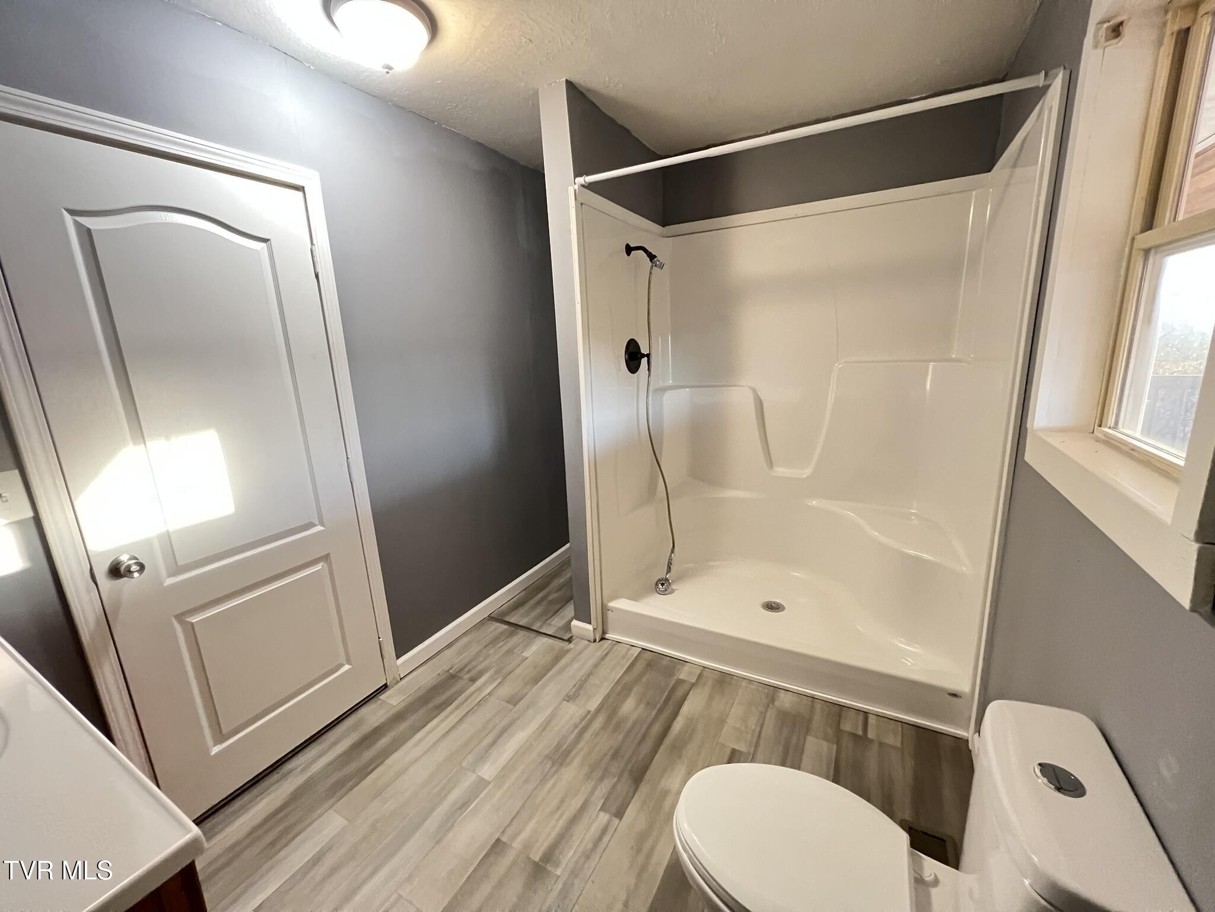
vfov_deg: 89.9
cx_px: 608
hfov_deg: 106.2
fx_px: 456
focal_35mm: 13
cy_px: 456
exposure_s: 1/60
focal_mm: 1.57
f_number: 1.8
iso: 800
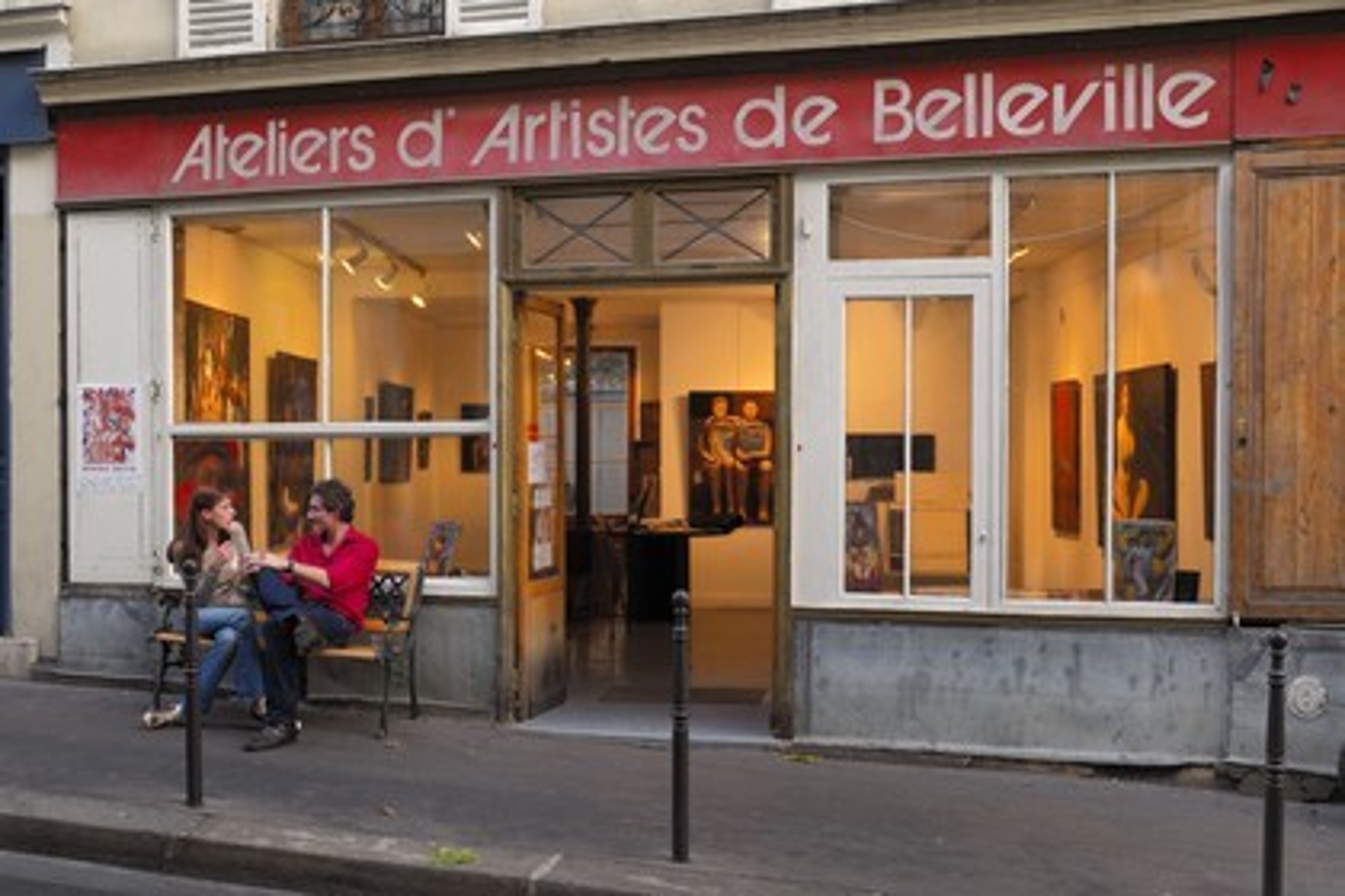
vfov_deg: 35.5
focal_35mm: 38
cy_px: 448
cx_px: 672
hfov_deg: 51.3
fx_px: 1401
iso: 100
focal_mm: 25
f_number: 7.1
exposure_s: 1/8
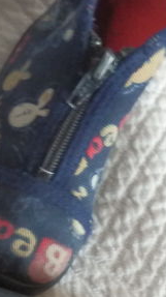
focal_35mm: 95
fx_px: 745
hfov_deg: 11.9
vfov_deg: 22.4
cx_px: -118
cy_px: 201
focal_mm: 4.5
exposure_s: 1/4
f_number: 3
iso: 400
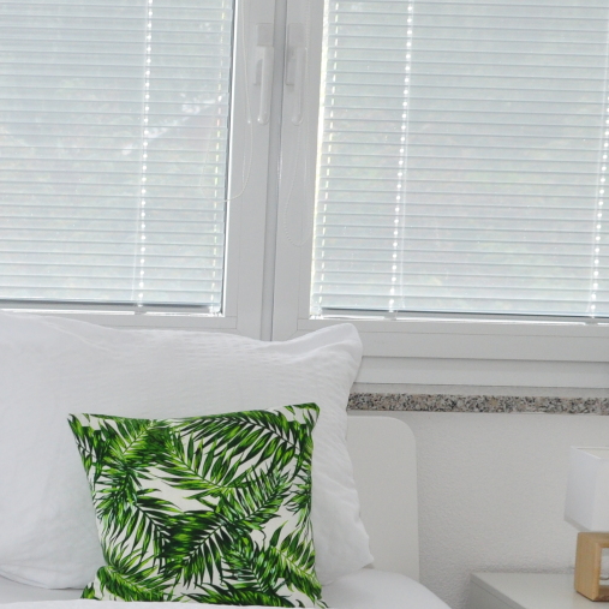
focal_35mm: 98
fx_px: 1951
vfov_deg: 17.6
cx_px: -77
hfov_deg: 17.1
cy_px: 470
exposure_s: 1/30
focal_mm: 26
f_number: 9
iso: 640
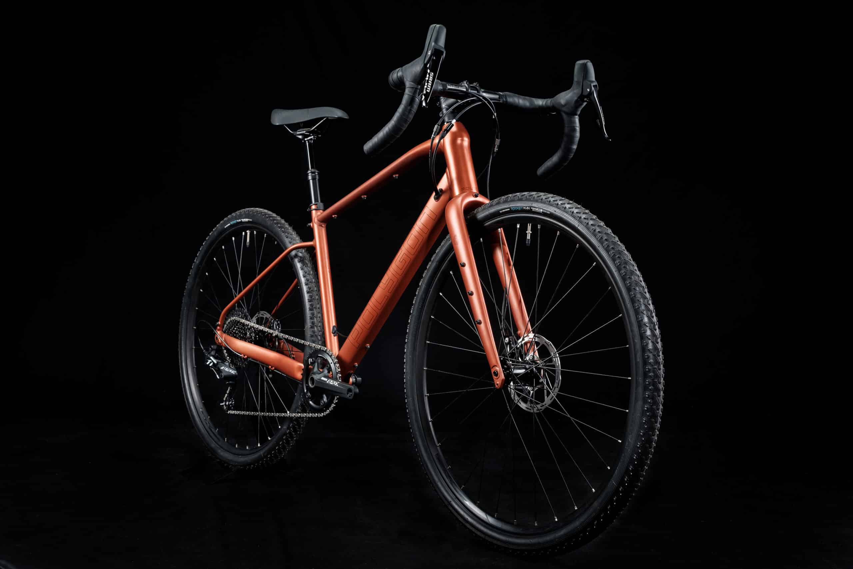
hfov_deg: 45.4
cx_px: 426
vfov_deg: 31.2
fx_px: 1019
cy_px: 284
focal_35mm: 43
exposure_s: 1/100
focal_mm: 28.9
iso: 400
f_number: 9
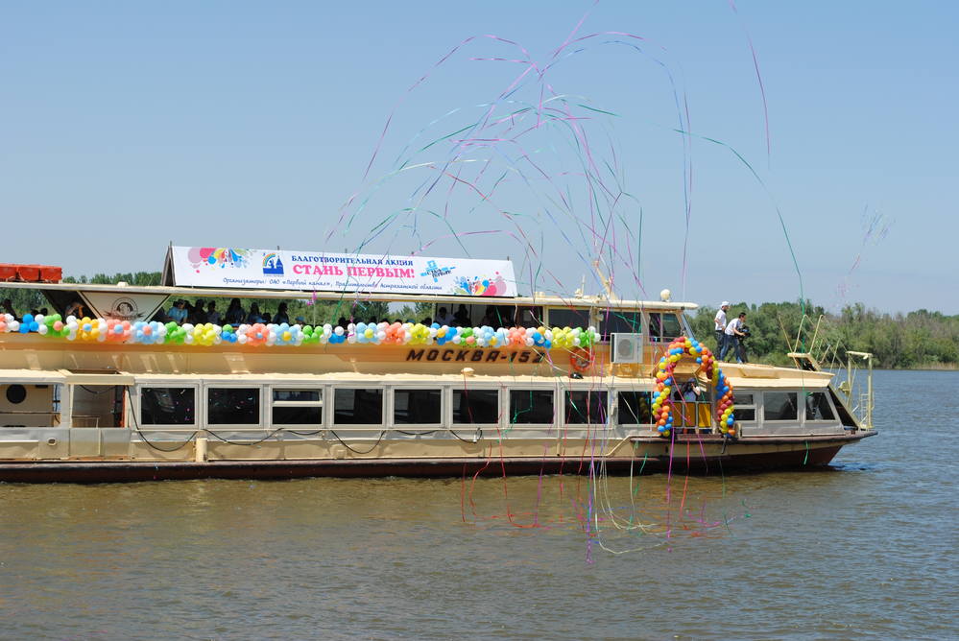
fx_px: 2000
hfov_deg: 27.0
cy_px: 320
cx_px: 480
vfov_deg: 18.2
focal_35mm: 75
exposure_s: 1/250
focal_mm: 50
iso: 100
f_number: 8
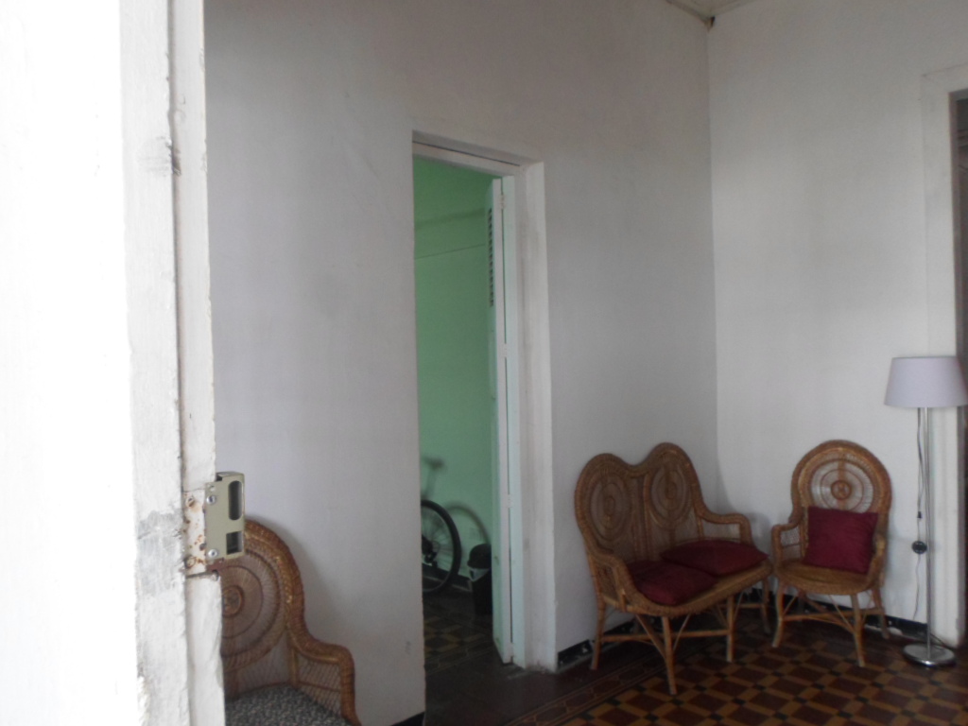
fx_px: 699
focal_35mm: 25
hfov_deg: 69.4
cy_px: 363
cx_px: 484
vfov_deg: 54.9
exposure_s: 1/30
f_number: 2.5
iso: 120
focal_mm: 4.5
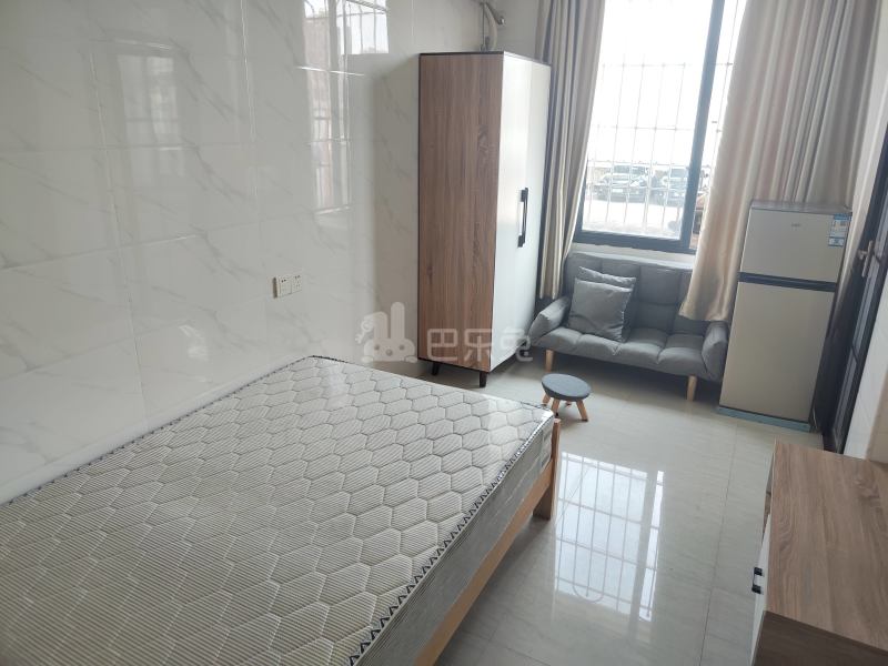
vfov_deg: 35.1
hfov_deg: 45.8
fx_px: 1052
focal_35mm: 41
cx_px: 444
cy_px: 333
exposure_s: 1/102
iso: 50
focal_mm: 5.59
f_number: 1.88
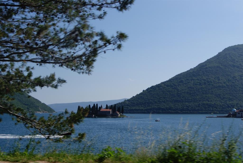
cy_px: 82
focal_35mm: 45
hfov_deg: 43.6
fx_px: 304
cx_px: 122
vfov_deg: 29.9
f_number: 13
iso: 100
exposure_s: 1/250
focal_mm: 30
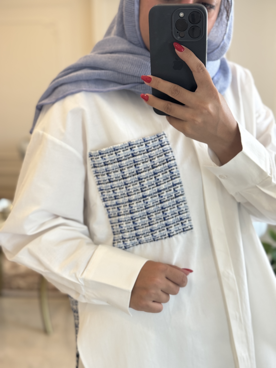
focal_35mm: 48
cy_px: 184
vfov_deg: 39.7
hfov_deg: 30.3
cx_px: 138
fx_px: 510
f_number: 1.78
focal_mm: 6.76
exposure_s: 1/119
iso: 100
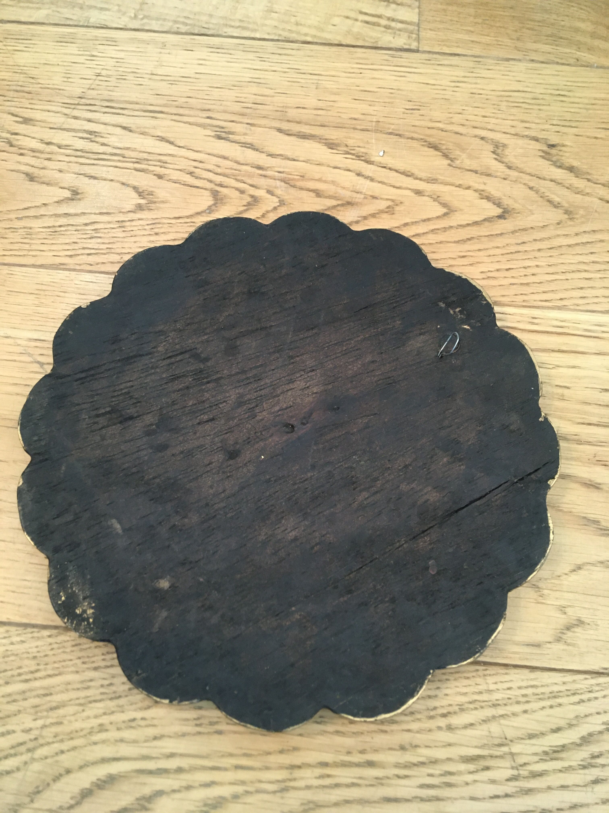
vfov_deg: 61.7
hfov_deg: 48.2
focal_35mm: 29
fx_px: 680
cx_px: 304
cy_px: 406
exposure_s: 1/20
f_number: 2.2
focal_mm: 4.15
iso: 200
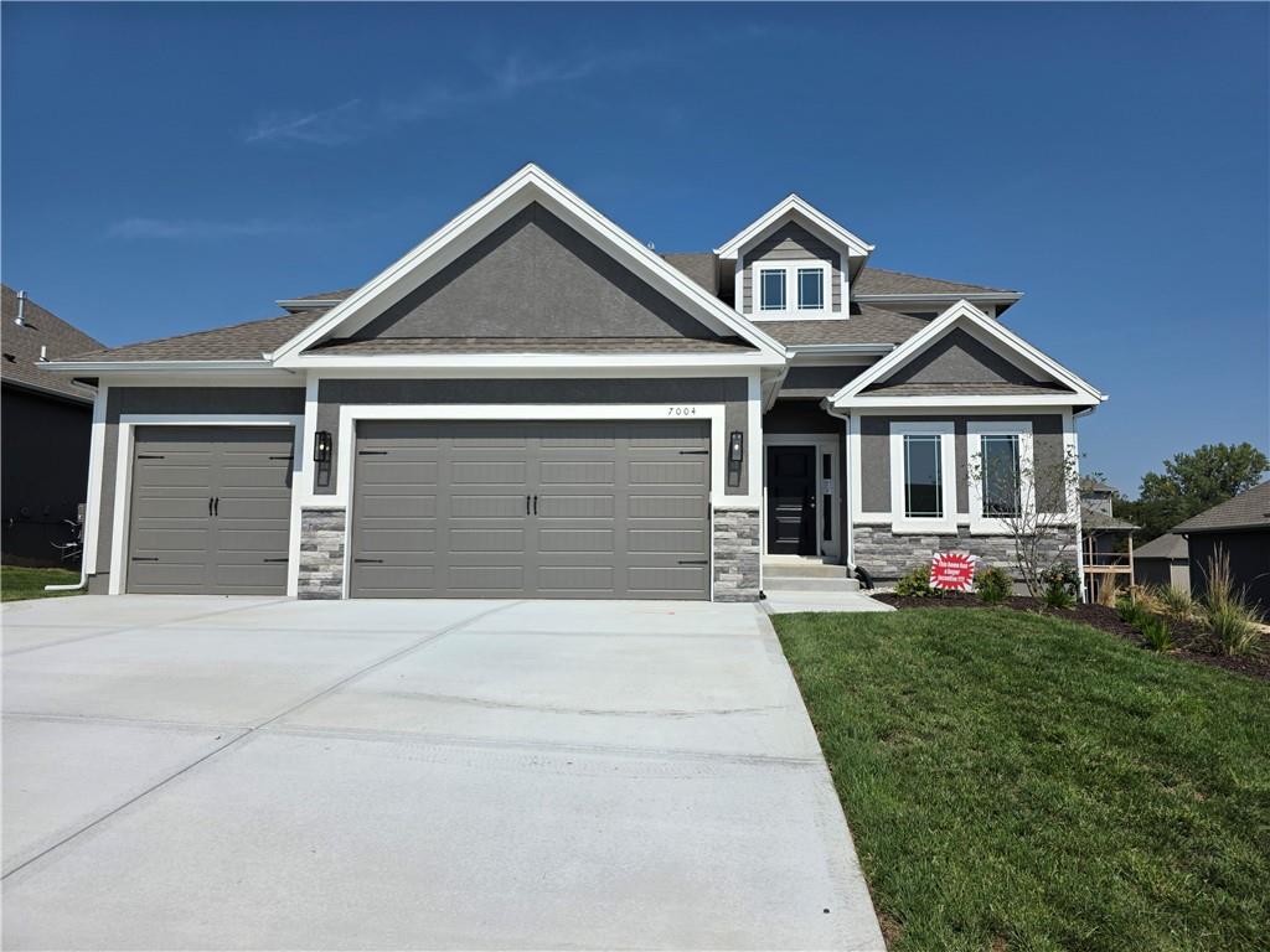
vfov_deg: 58.9
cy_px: 476
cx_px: 635
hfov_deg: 73.9
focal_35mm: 23
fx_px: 844
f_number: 1.7
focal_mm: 6.3
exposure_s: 1/7944
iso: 50
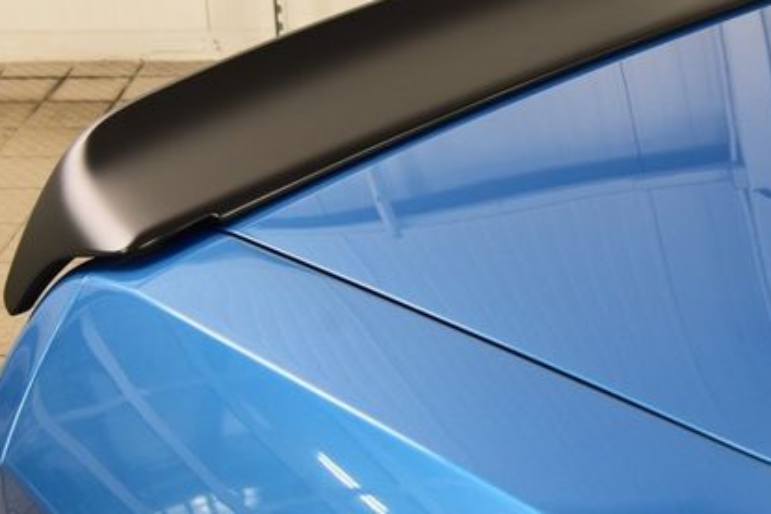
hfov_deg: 27.1
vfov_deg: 18.3
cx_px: 555
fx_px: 1585
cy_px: 138
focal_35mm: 74
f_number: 7.1
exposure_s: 1/30
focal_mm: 32
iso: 720
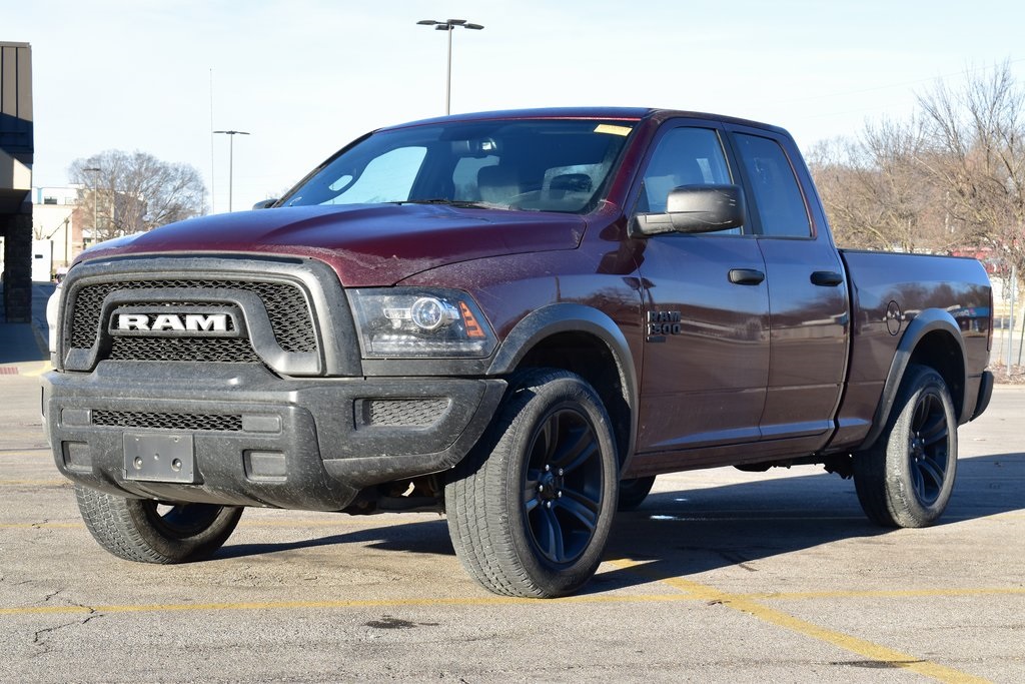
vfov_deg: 18.9
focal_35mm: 72
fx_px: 2050
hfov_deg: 28.1
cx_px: 512
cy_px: 342
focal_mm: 48
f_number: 10
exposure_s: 1/250
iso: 400
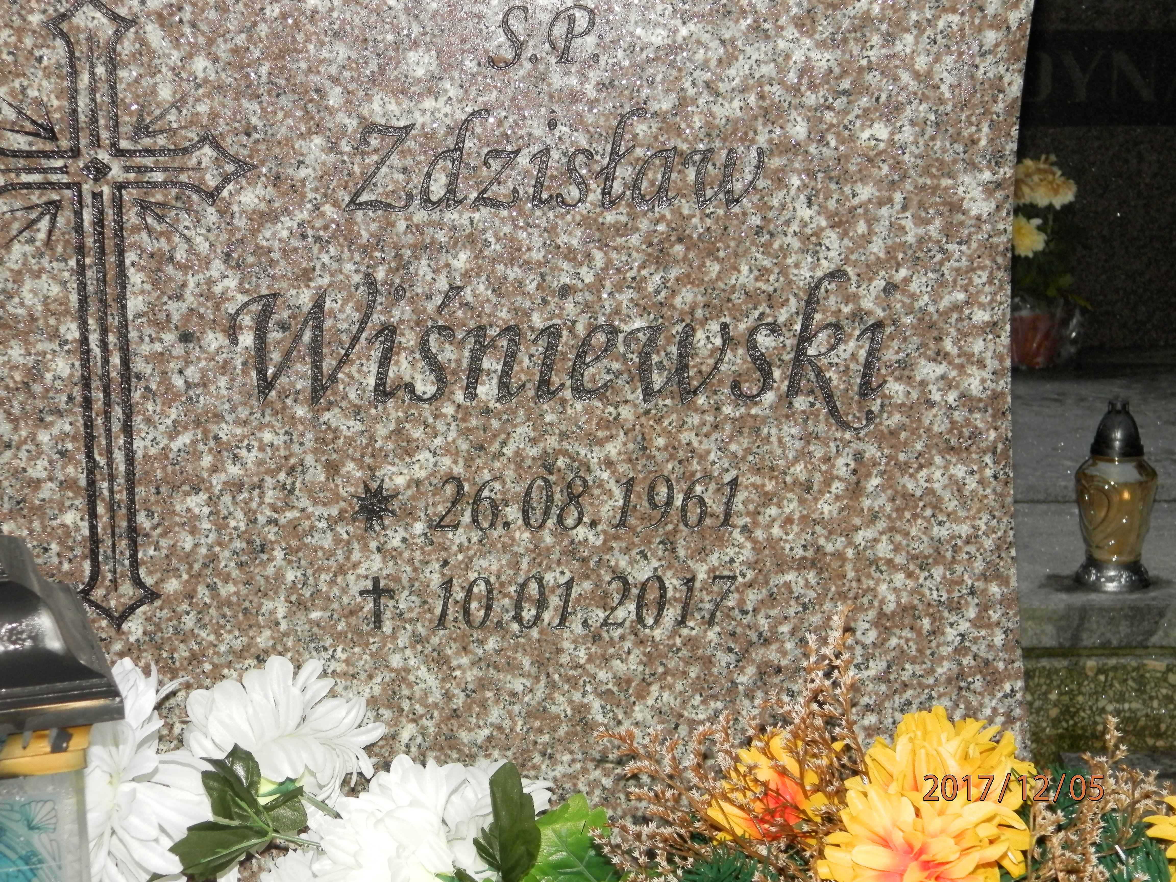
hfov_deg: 28.6
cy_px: 441
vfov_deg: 21.6
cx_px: 588
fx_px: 2310
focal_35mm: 68
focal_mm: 12.2
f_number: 4
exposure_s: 1/125
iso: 200
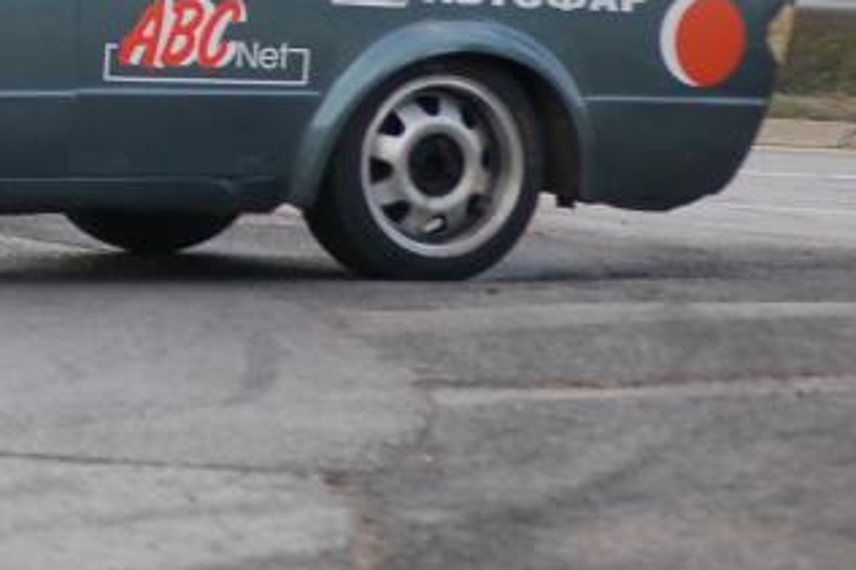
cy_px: -139
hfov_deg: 4.7
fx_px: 10361
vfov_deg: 3.1
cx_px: -157
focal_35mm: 436
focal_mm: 90
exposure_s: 1/640
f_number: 4.5
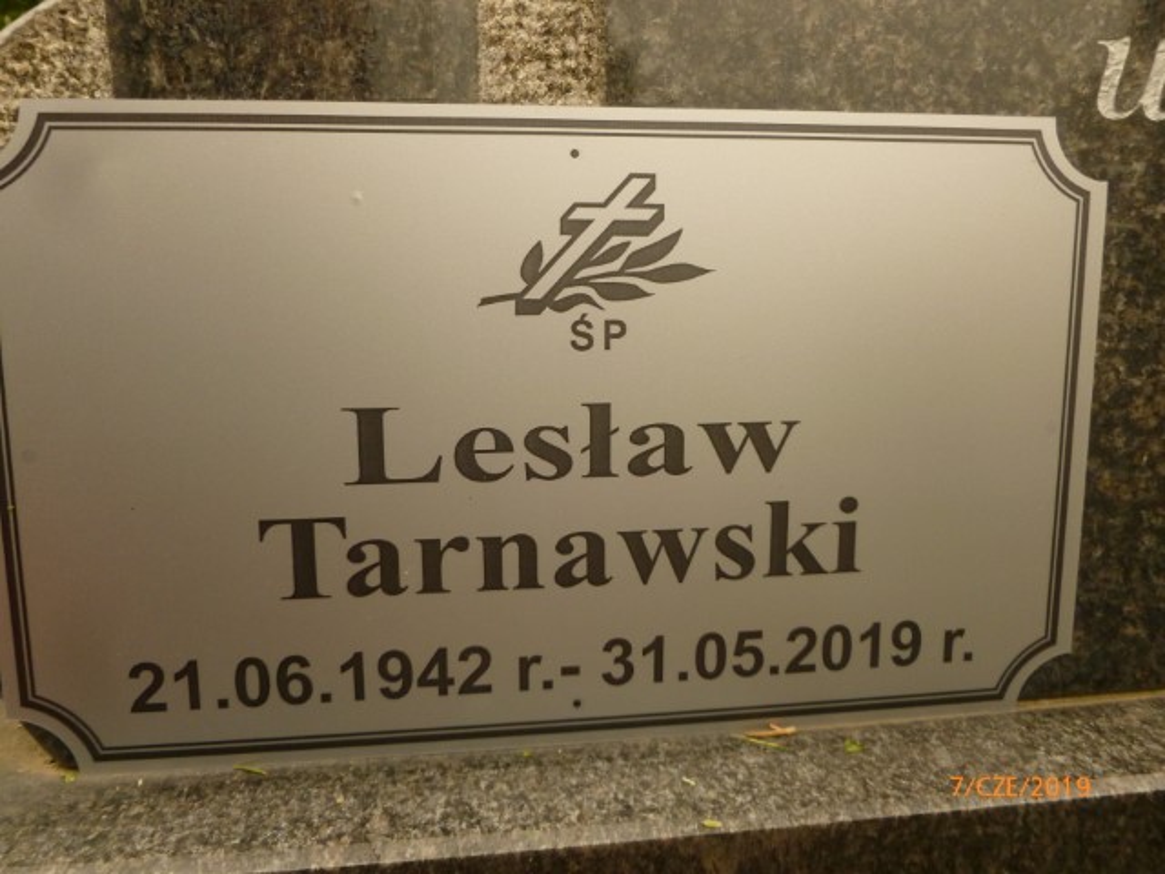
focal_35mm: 28
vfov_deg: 49.7
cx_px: 582
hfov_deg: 63.4
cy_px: 437
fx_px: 942
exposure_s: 1/500
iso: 200
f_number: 3.3
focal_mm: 5
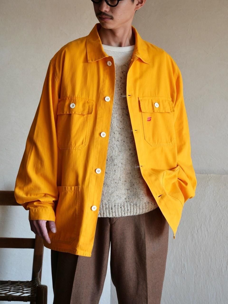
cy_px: 152
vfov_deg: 23.3
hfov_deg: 17.6
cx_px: 114
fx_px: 738
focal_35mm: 84
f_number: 3.9
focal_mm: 42
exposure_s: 1/100
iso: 400
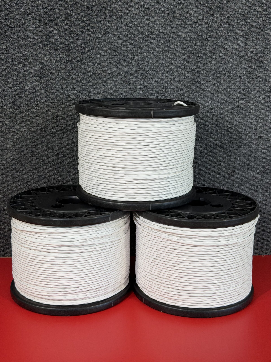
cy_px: 181
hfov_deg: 30.3
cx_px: 136
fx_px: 501
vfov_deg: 39.7
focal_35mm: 48
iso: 64
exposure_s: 1/60
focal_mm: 6.76
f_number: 1.78
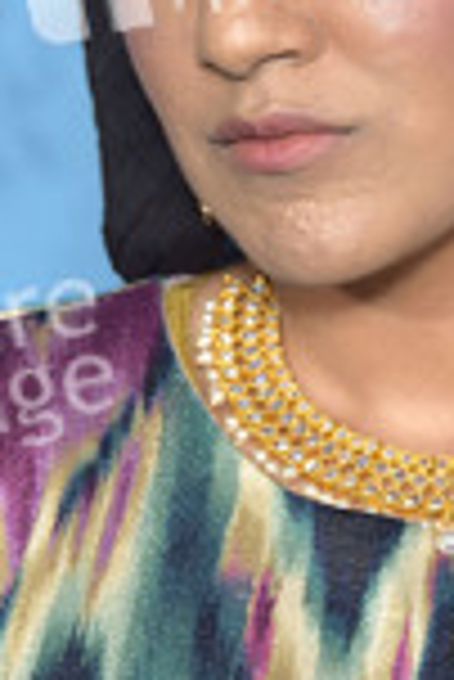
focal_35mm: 503
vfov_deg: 4.1
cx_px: 375
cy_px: 162
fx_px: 9493
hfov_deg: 2.7
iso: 640
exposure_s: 1/200
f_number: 6.3
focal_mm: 190
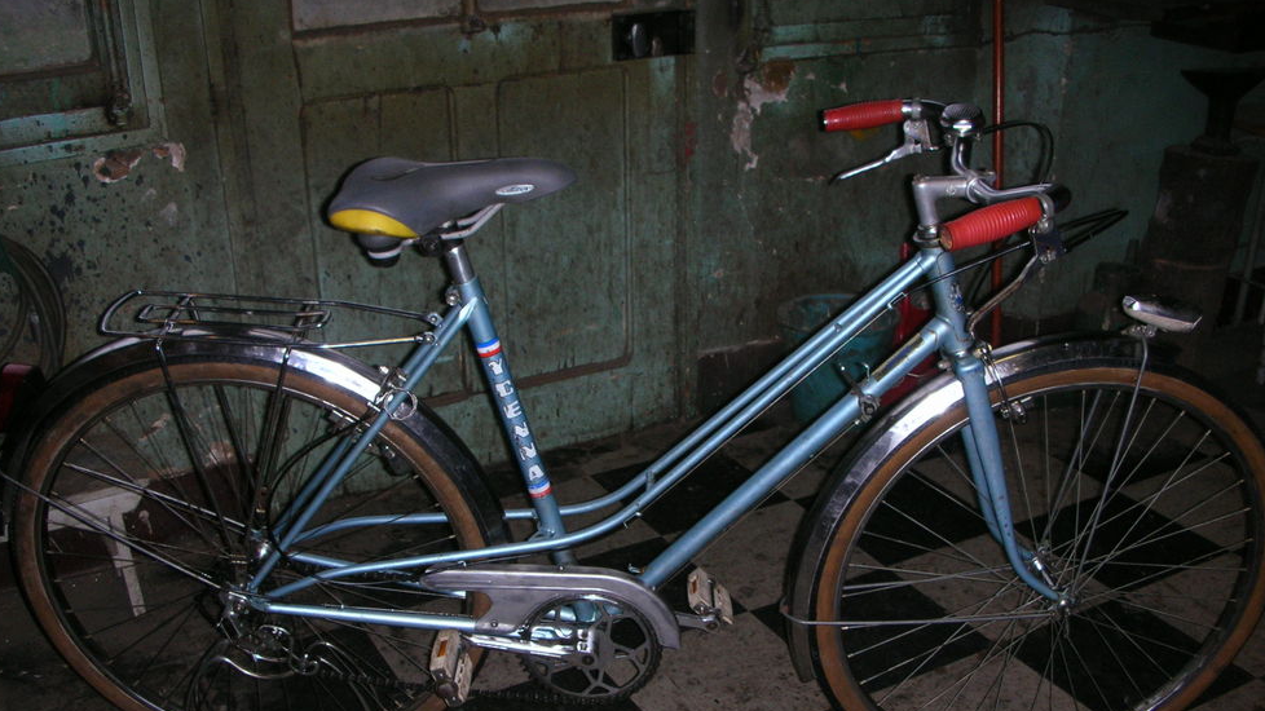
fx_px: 1308
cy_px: 478
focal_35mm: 39
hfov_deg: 51.6
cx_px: 629
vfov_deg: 30.2
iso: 84
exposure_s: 1/60.1
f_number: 3
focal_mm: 5.8
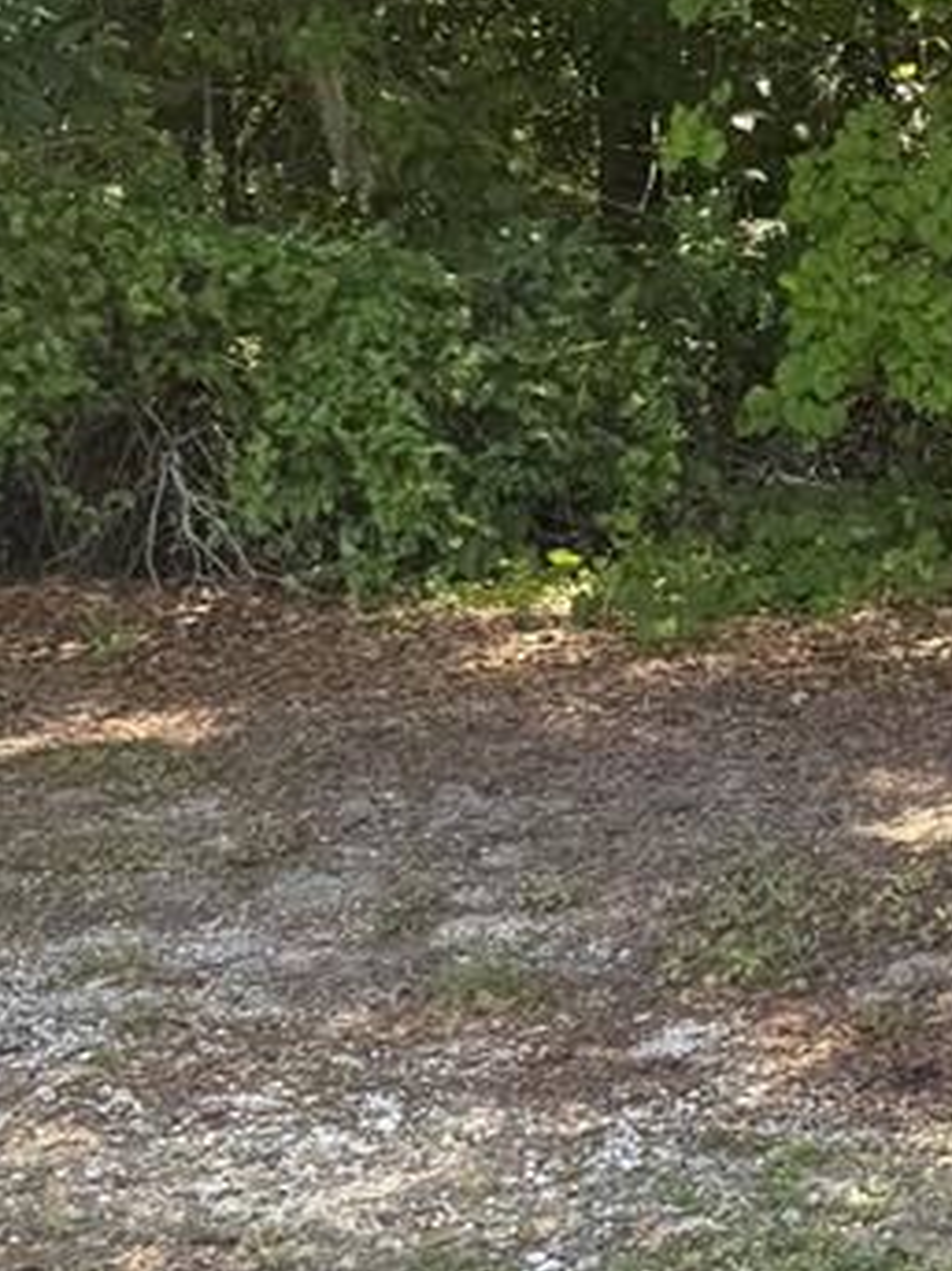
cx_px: 1593
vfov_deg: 23.1
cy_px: 367
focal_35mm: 84
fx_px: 3082
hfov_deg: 15.6
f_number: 1.78
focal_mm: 6.76
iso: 80
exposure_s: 1/416
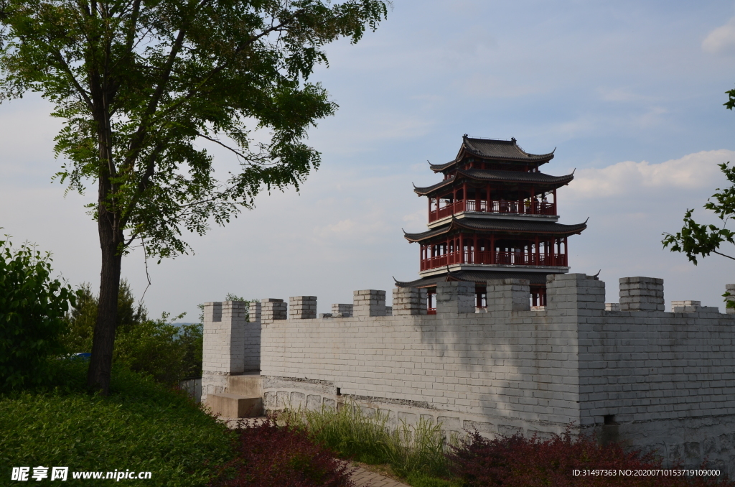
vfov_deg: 29.7
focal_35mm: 45
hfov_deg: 43.7
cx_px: 368
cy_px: 244
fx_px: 917
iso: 160
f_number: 11
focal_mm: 30
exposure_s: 1/200
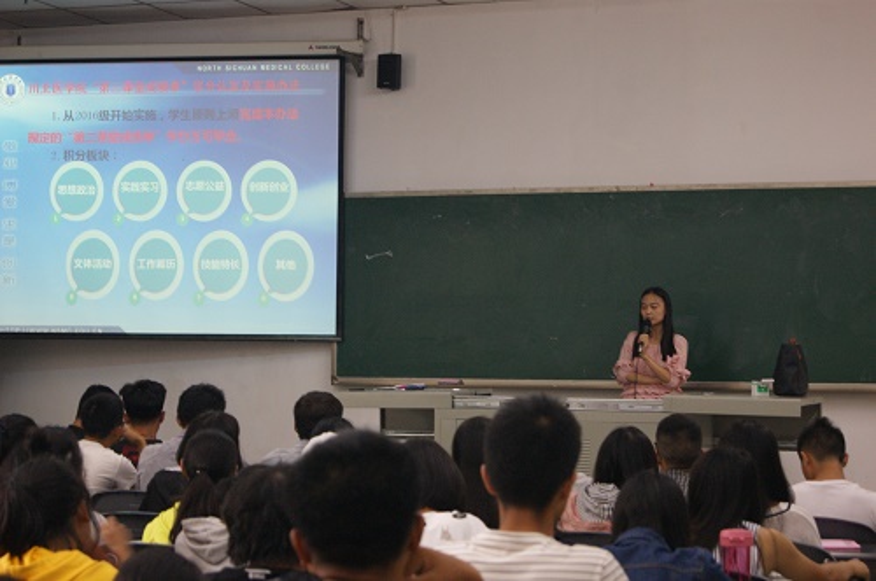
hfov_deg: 24.6
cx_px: 438
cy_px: 290
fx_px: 2005
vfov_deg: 16.5
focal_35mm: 82
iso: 400
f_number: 5.6
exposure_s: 1/13
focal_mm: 55
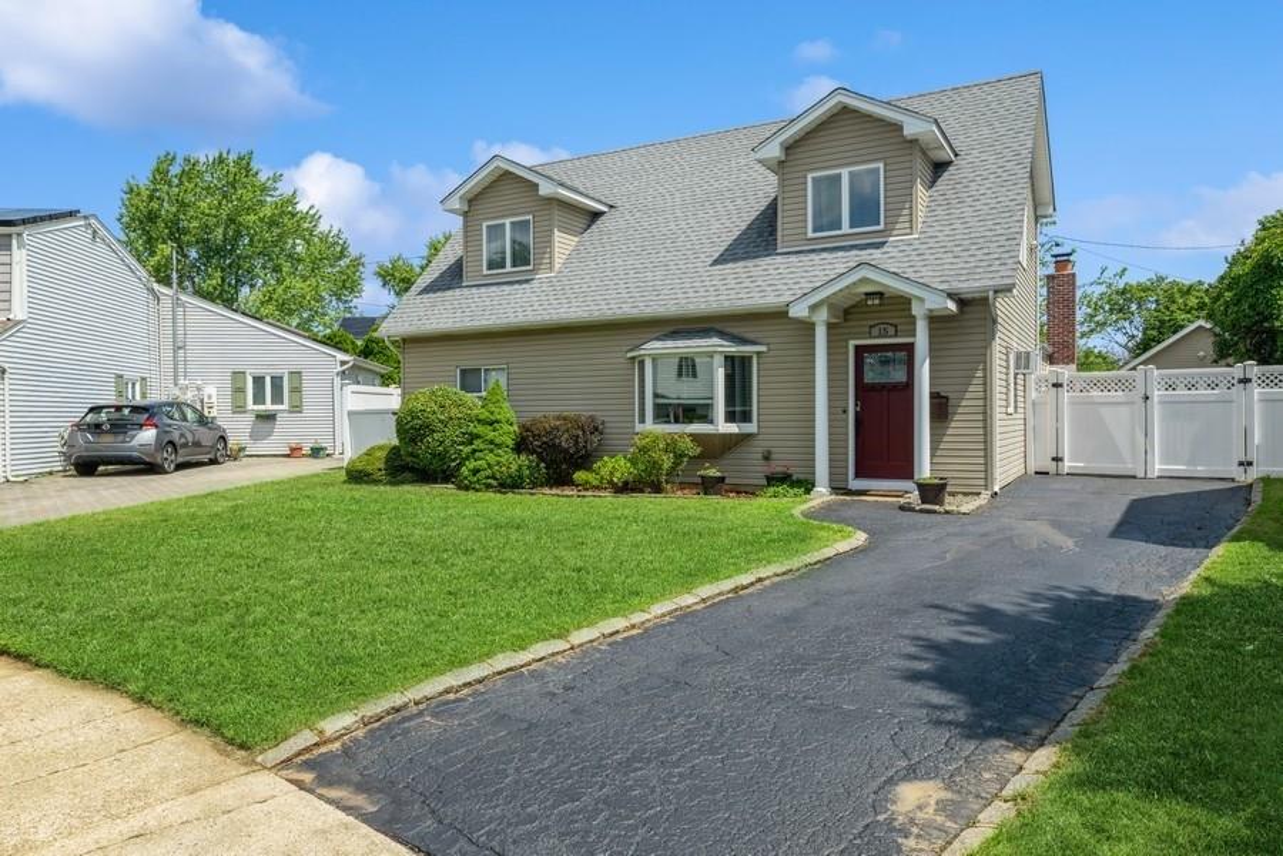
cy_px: 428
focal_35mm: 24
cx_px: 642
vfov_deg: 53.1
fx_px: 855
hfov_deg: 73.7
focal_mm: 24
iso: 100
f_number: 11
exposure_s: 1/160
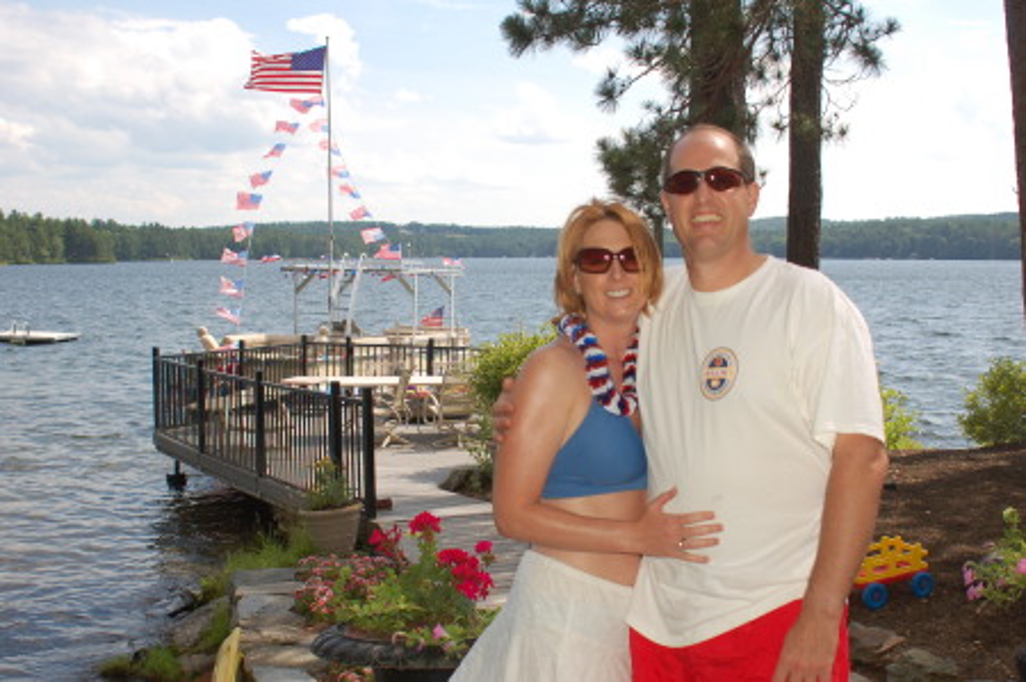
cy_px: 341
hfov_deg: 42.4
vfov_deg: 28.9
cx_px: 513
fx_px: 1324
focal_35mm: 46
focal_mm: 31
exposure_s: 1/500
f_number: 5.6
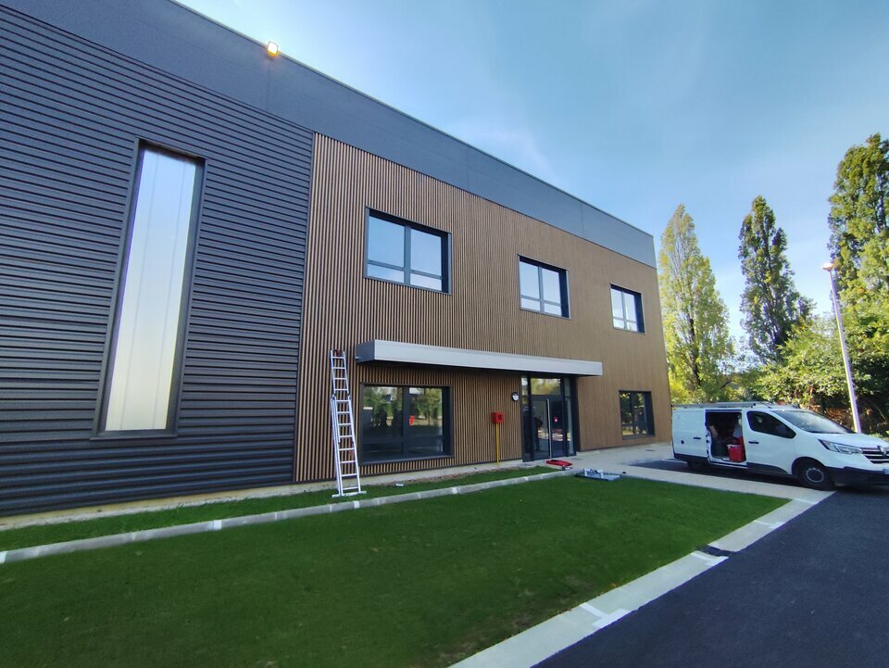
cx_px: 444
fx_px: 411
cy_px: 334
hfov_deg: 94.5
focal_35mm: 16
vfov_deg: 78.2
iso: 50
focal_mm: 1.65
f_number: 2.2
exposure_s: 1/968
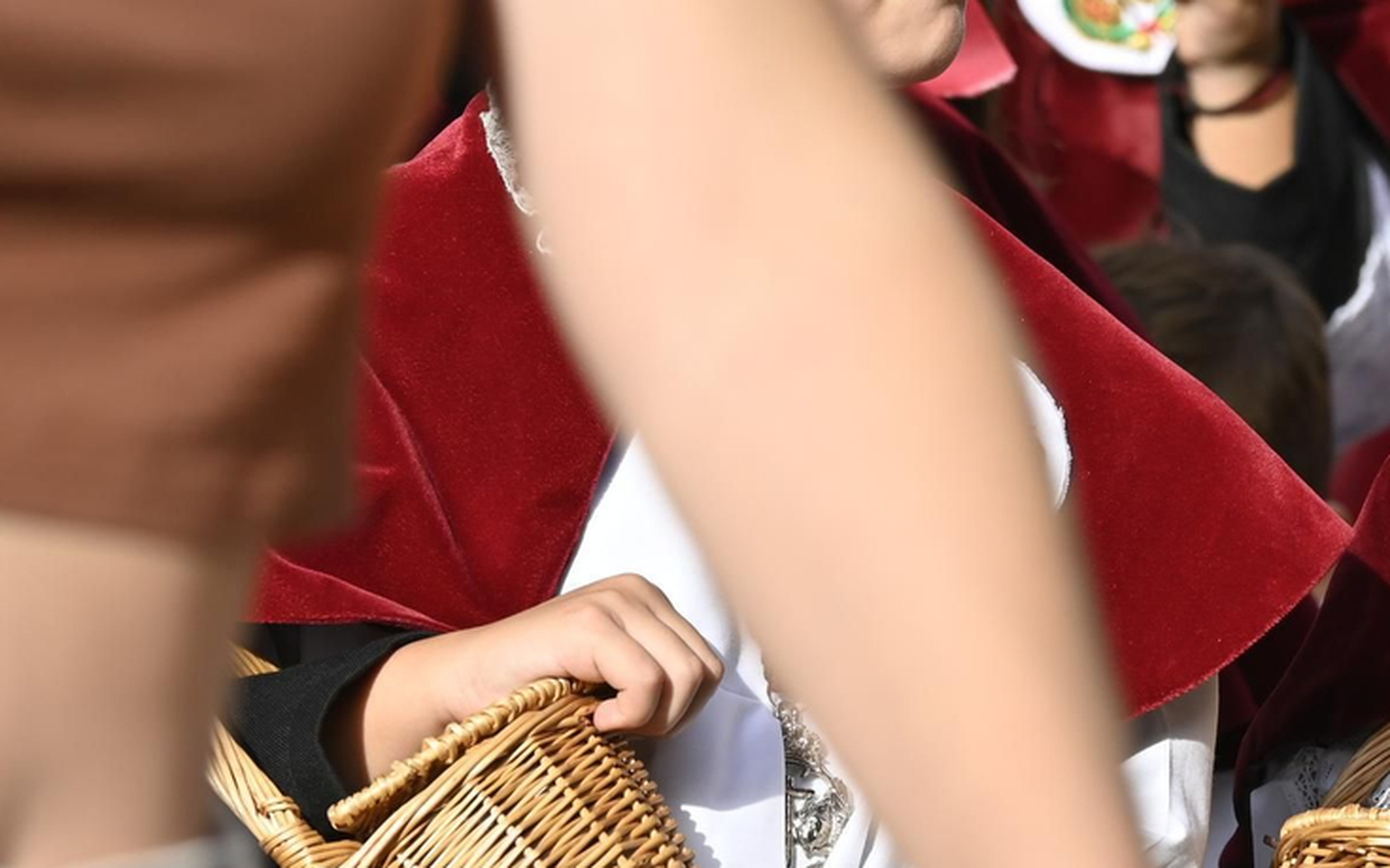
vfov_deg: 2.7
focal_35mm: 482
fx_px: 18263
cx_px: 1003
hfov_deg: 4.4
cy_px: 317
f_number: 6.3
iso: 100
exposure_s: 1/320
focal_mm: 145
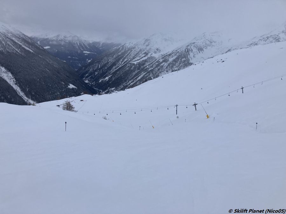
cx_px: 143
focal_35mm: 28
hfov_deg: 63.4
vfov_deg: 49.7
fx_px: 231
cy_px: 107
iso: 20
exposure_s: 1/1779
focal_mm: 3.99
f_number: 1.8
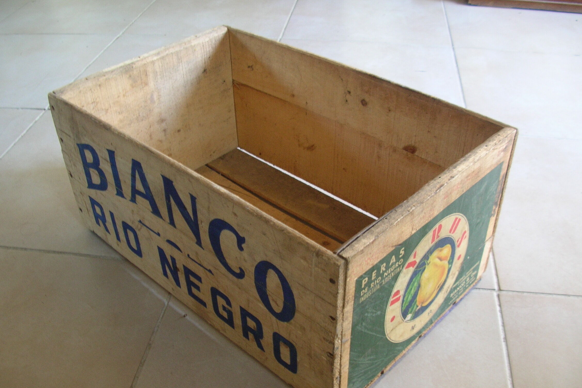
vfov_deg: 35.9
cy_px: 213
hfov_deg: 51.9
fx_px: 598
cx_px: 291
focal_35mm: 37
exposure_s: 1/6
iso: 79
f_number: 2.8
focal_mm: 5.8
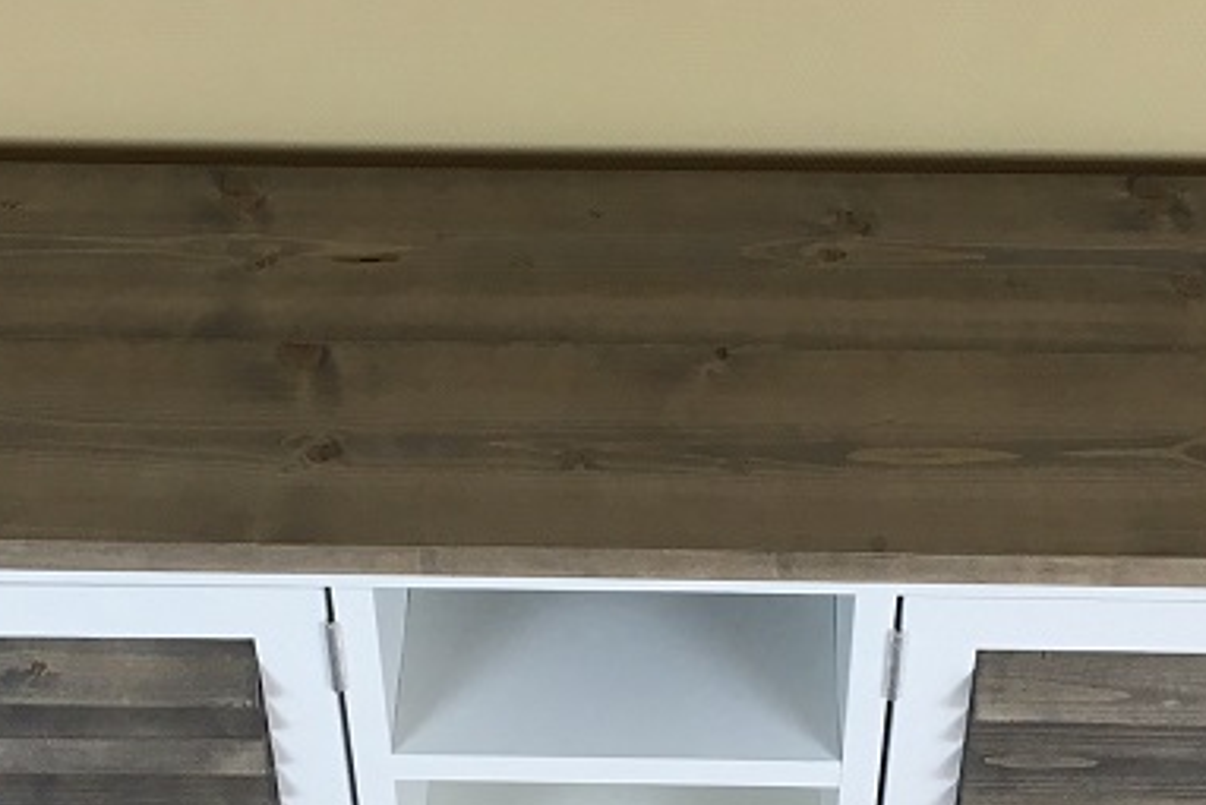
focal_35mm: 79
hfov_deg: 25.7
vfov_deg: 17.2
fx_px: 2647
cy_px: 600
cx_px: 622
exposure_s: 1/30
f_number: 2.2
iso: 25
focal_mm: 4.15
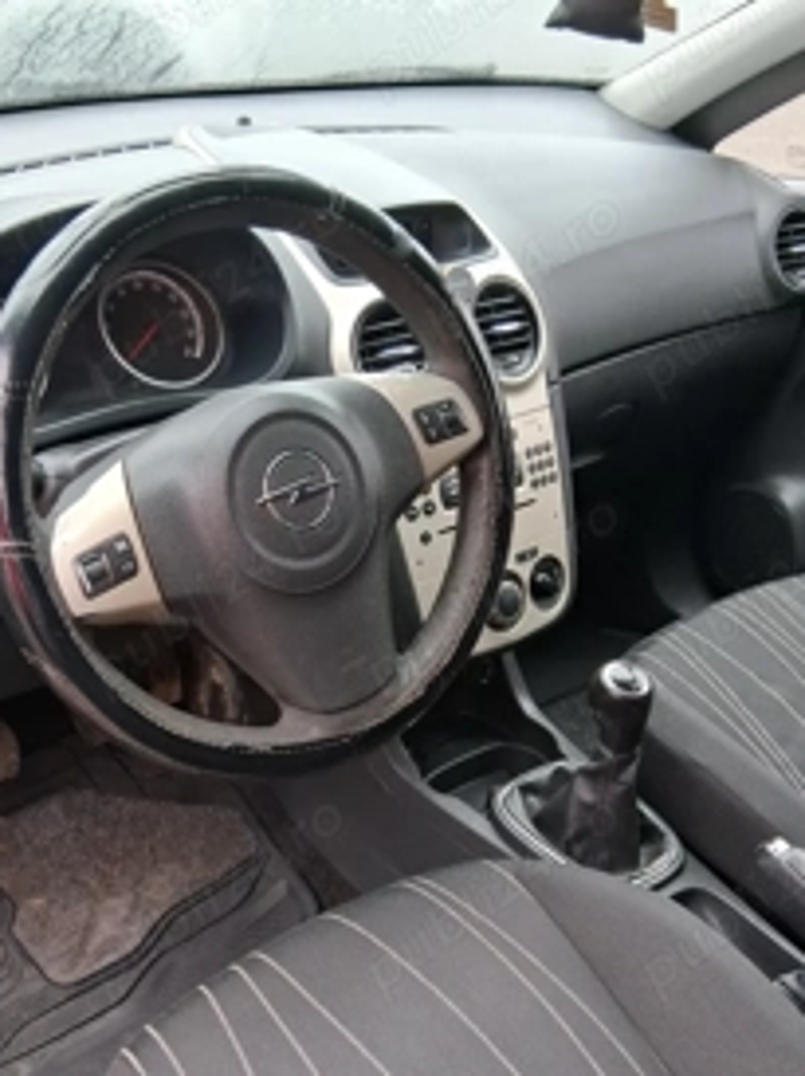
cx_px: 353
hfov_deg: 37.6
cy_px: 660
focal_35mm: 38
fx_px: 1180
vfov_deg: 48.6
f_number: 1.8
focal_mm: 3.98
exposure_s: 1/120
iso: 125
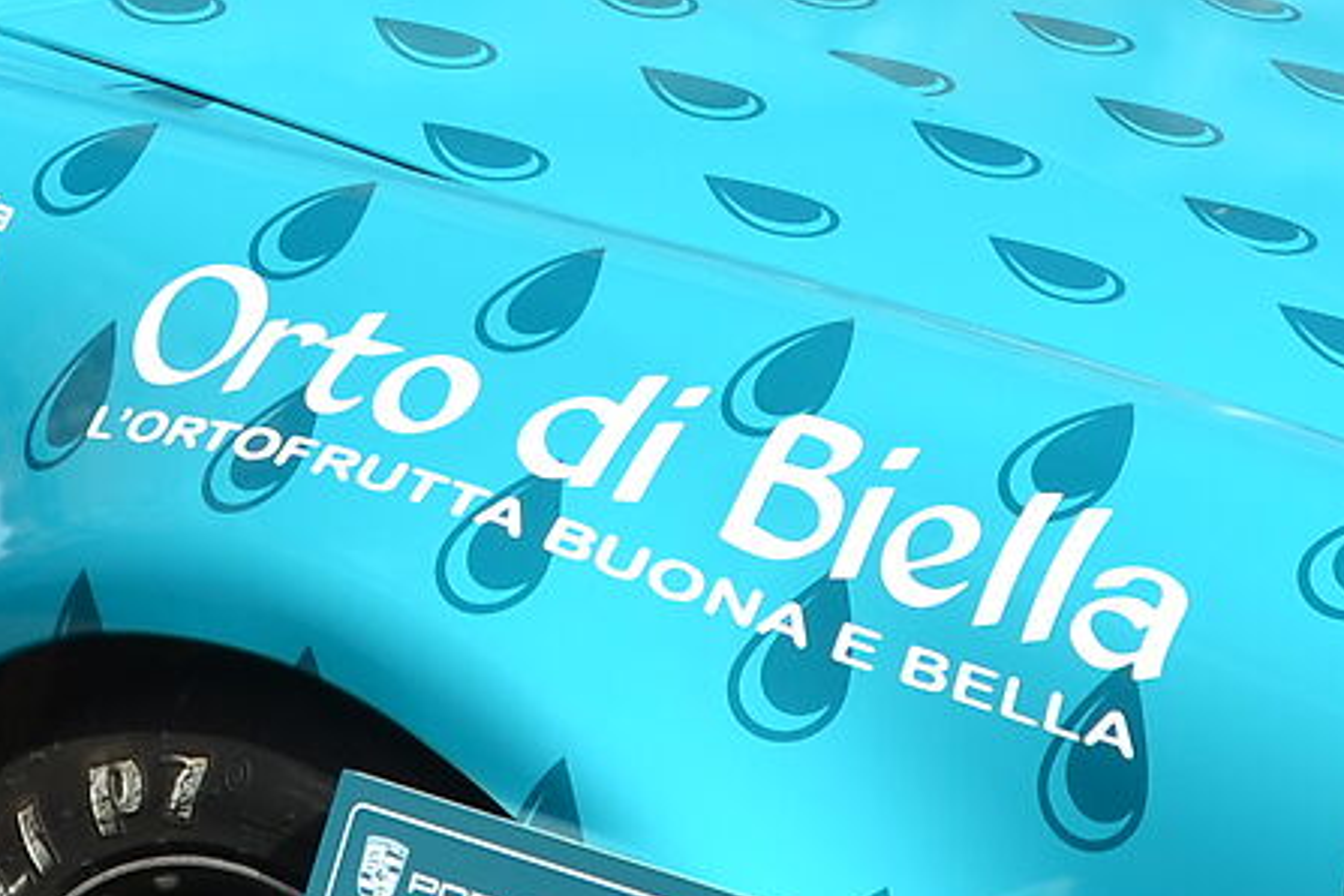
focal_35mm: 161
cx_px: 319
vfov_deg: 8.5
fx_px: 6010
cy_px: -75
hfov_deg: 12.7
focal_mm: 20
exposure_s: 1/250
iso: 100
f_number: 8
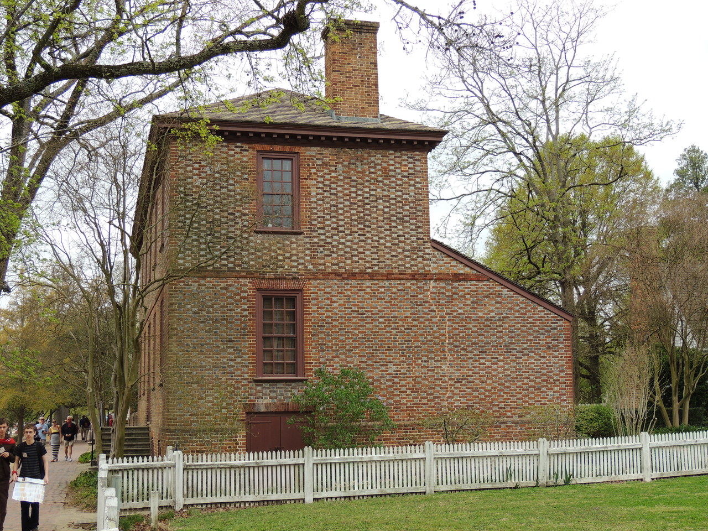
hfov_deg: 40.4
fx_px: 961
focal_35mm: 47
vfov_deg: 30.9
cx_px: 354
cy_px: 266
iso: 100
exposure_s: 1/500
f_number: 3.5
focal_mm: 8.3
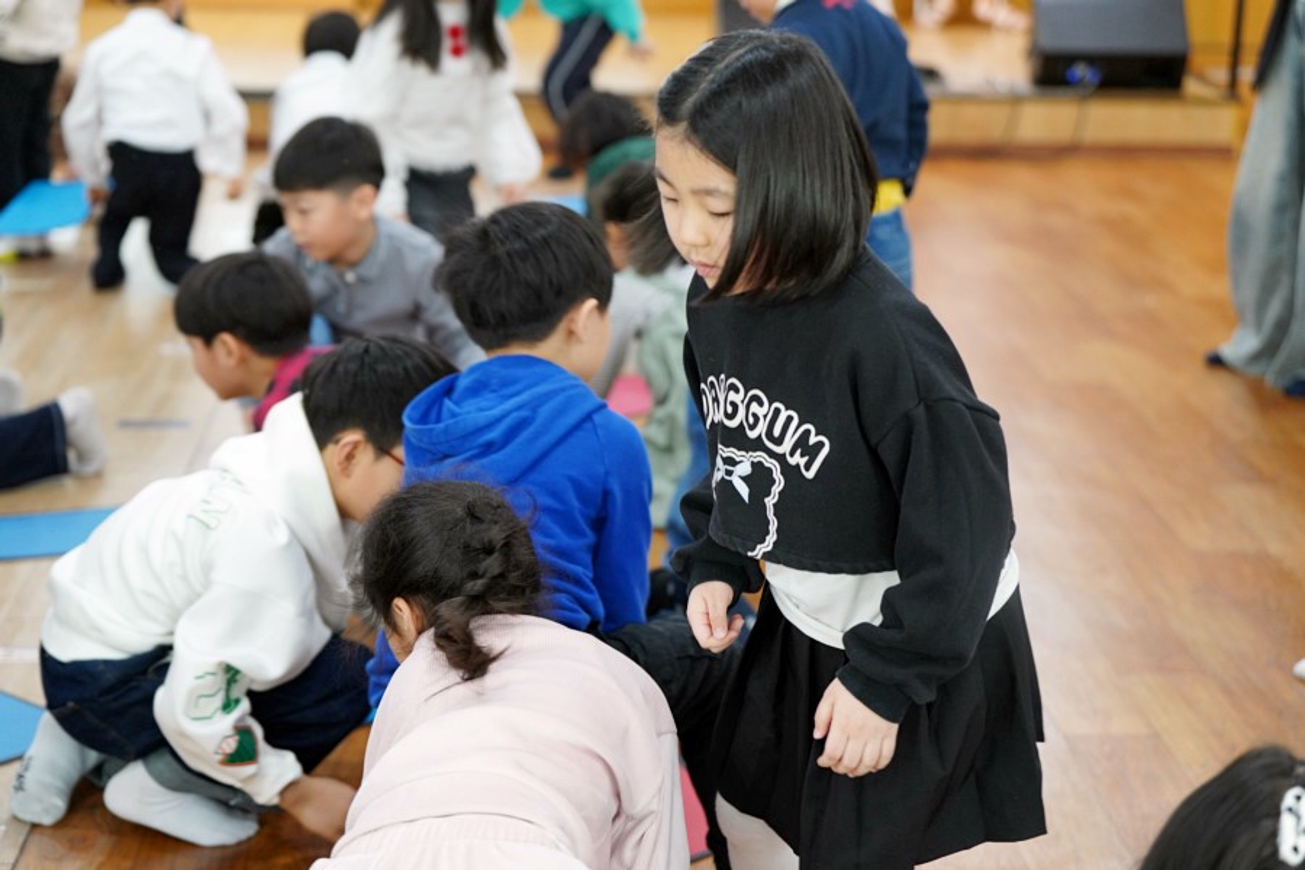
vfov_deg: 19.5
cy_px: 435
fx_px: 2537
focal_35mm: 70
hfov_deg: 28.8
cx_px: 652
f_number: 3.2
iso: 1600
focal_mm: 70
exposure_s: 1/160
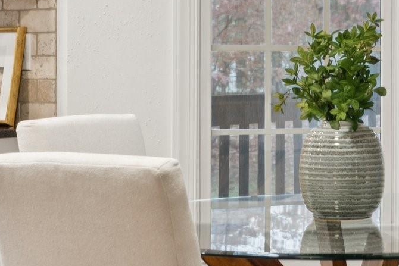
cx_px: 457
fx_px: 1219
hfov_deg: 17.8
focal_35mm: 110
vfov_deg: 12.4
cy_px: 56
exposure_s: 1/4
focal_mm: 36
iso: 160
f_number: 7.1
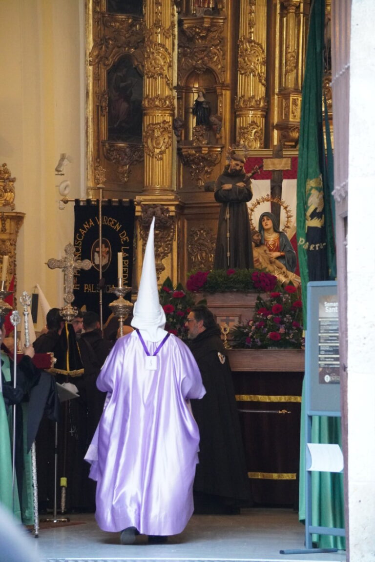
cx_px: 188
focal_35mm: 164
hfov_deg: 8.4
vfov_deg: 12.6
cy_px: 281
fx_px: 2554
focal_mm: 109
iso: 6400
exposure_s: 1/160
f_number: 5.6
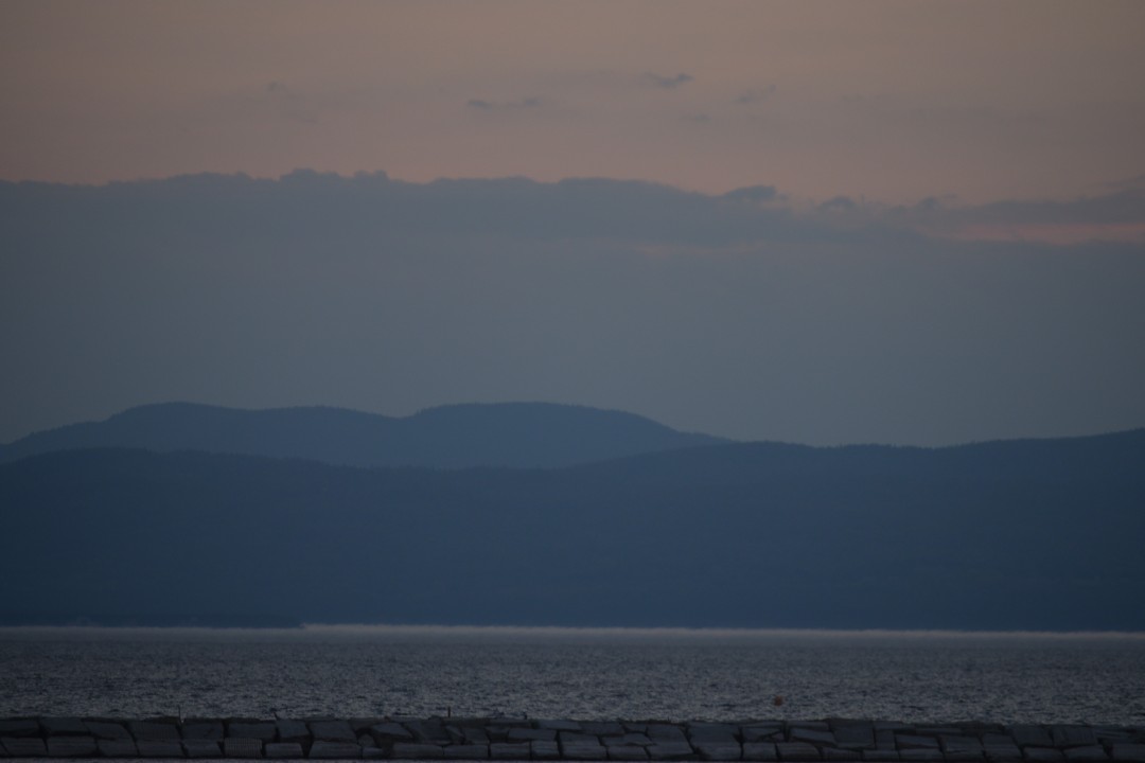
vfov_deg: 4.6
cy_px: 382
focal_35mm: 300
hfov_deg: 6.9
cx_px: 572
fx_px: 9541
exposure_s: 1/160
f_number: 5.6
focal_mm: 200
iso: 200
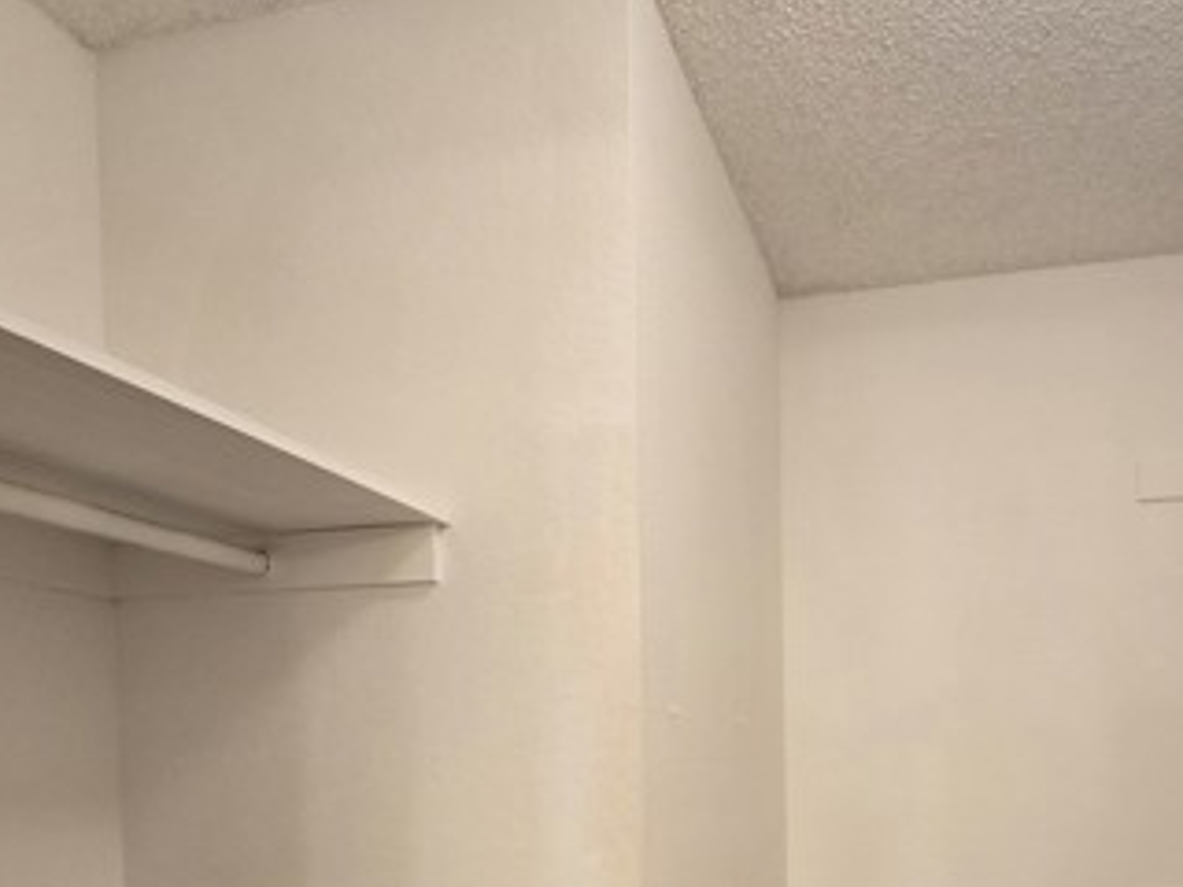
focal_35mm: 26
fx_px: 889
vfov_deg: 47.1
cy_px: 817
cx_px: 750
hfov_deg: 66.1
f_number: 2.2
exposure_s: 1/60
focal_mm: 2.2
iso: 200
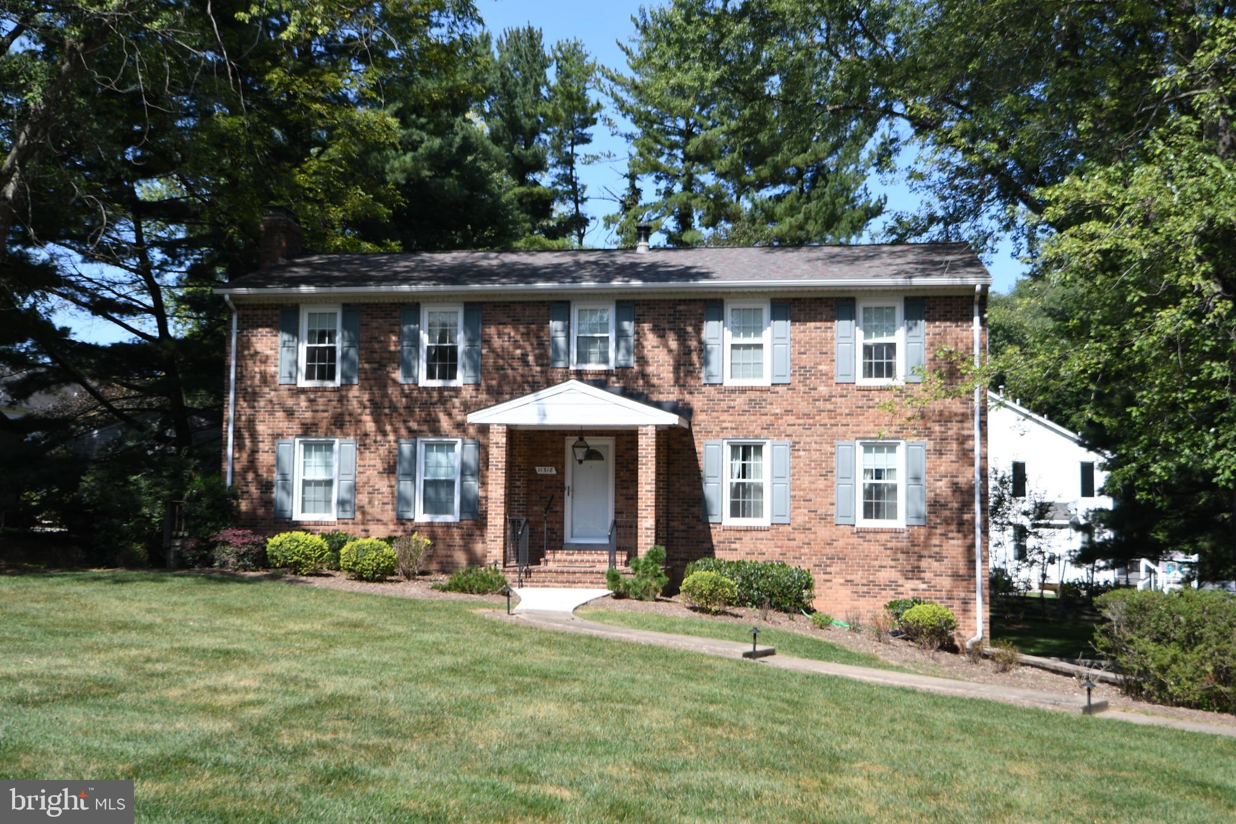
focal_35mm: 40
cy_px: 412
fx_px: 1373
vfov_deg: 33.4
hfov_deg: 48.5
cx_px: 618
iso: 100
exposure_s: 1/250
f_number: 6.3
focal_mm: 20
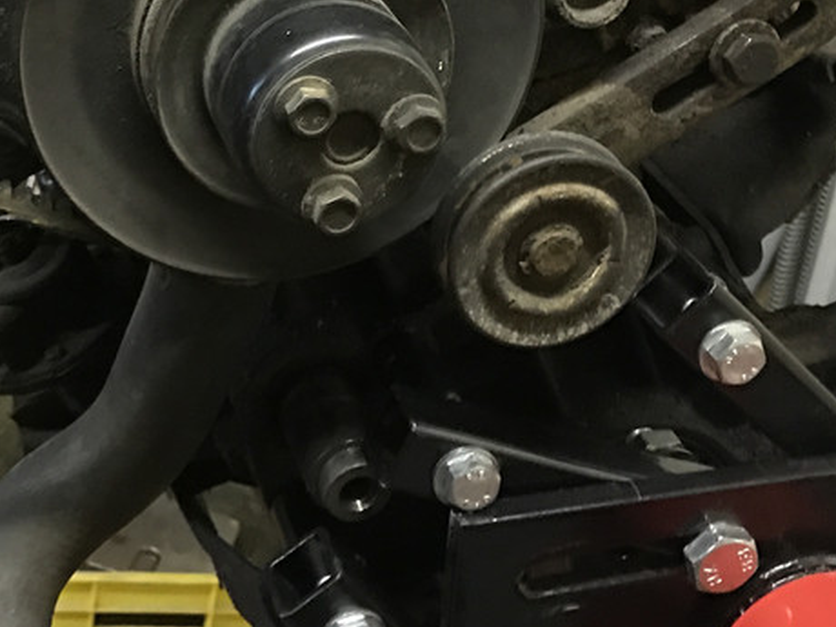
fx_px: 1570
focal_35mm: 65
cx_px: 228
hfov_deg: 29.4
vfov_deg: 21.9
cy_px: 29
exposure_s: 1/8
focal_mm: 3.99
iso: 100
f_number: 1.8
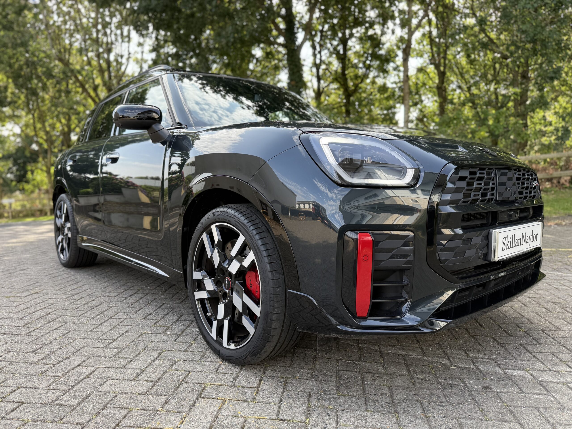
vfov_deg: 56.8
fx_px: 397
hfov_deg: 71.6
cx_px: 286
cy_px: 214
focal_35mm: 24
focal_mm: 6.76
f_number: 1.78
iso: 100
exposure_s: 1/575
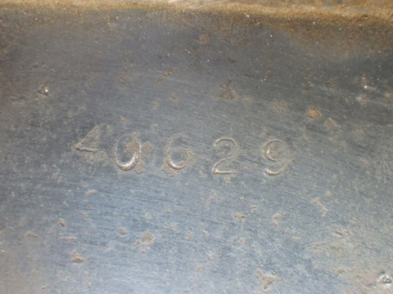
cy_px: 147
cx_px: 196
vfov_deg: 41.8
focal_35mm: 34
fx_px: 386
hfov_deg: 54.0
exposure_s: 1/50
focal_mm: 6.1
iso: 1250
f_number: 3.8
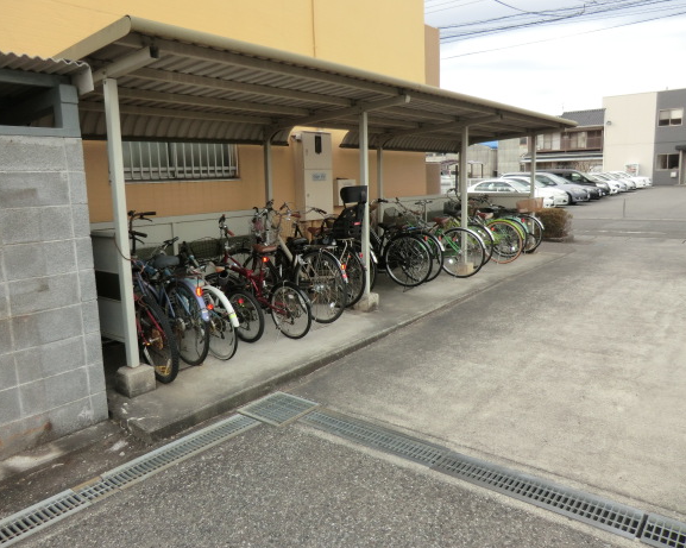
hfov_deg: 66.1
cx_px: 336
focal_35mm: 26
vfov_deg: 54.9
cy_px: 265
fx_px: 528
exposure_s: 1/250
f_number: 3.2
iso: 80
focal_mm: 4.3
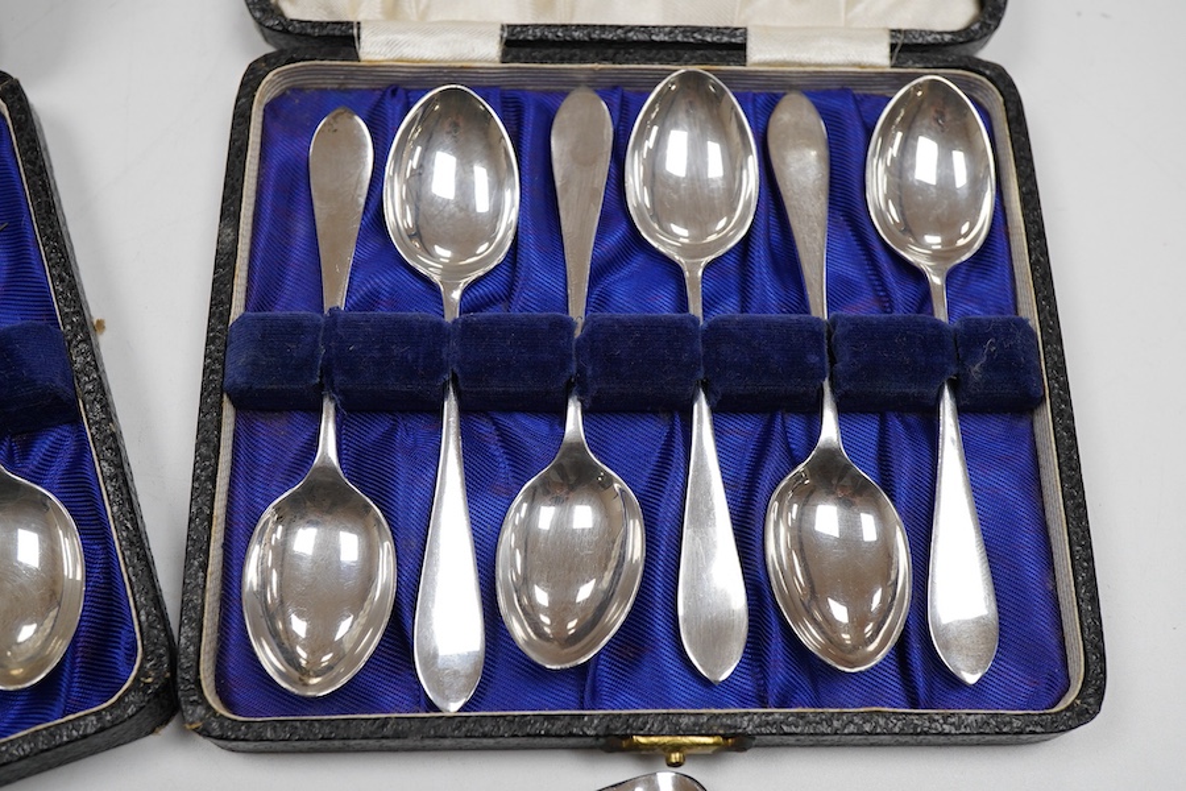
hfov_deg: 43.6
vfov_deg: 29.9
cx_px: 593
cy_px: 396
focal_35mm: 45
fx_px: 1482
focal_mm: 30
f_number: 10
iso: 800
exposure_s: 1/125
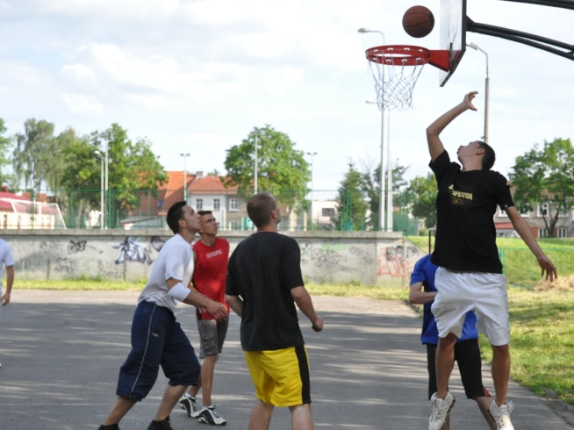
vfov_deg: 21.9
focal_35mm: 67
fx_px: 1111
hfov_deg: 29.0
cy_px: 210
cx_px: 312
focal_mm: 38
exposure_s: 1/2500
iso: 2000
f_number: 5.6
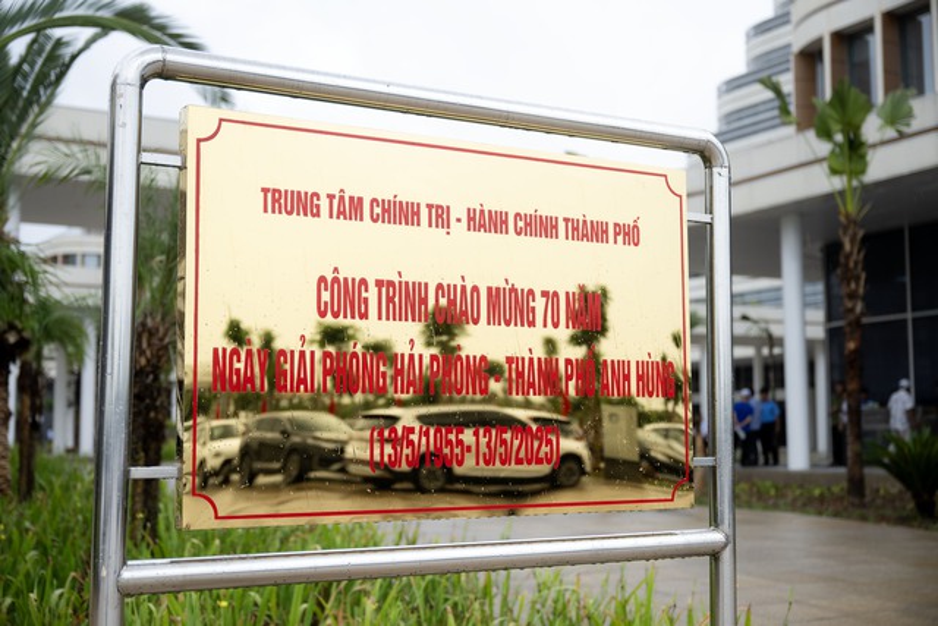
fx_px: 1251
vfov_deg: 28.1
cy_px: 313
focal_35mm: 48
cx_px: 469
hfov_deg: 41.1
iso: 125
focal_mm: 48
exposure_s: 1/320
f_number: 3.2
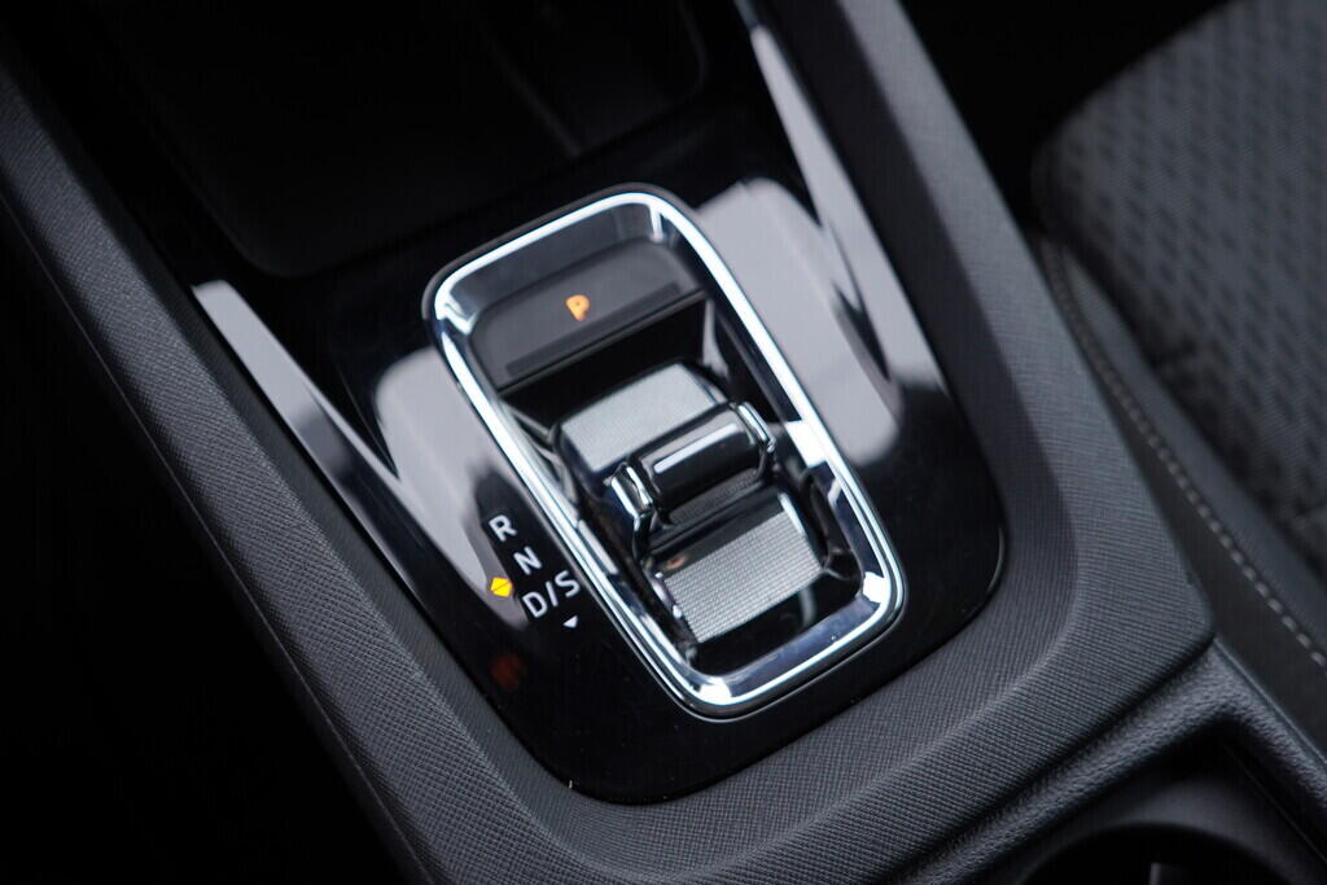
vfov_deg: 36.9
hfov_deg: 53.1
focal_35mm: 36
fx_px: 1327
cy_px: 442
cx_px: 664
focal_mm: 24
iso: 125
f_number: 2.8
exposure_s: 1/40
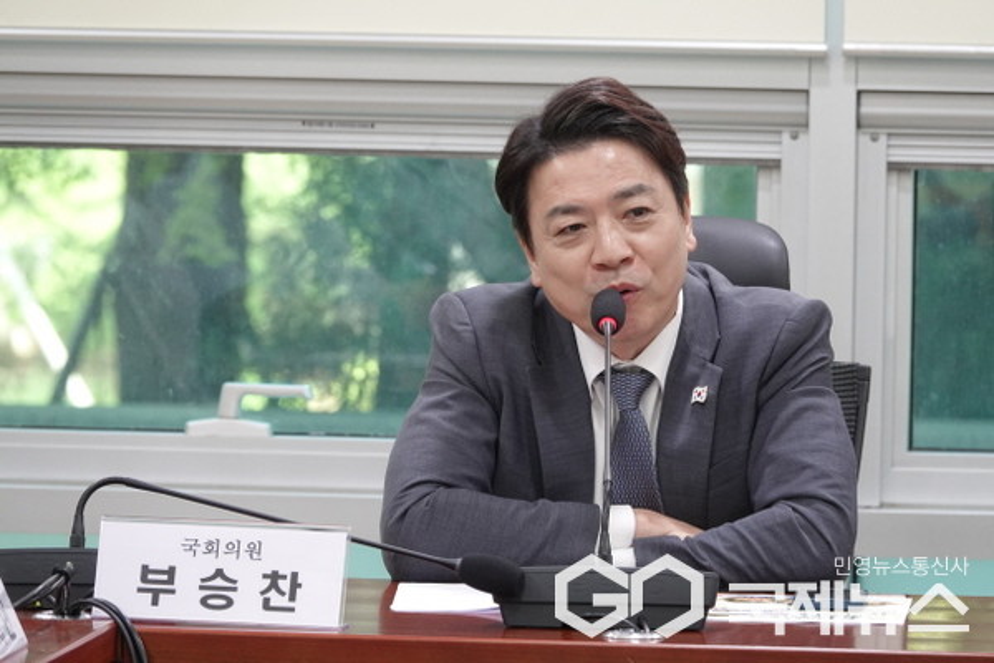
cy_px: 332
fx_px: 7648
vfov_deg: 5.0
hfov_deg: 7.4
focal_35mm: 277
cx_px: 497
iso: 800
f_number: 4
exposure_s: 1/50
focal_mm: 101.58
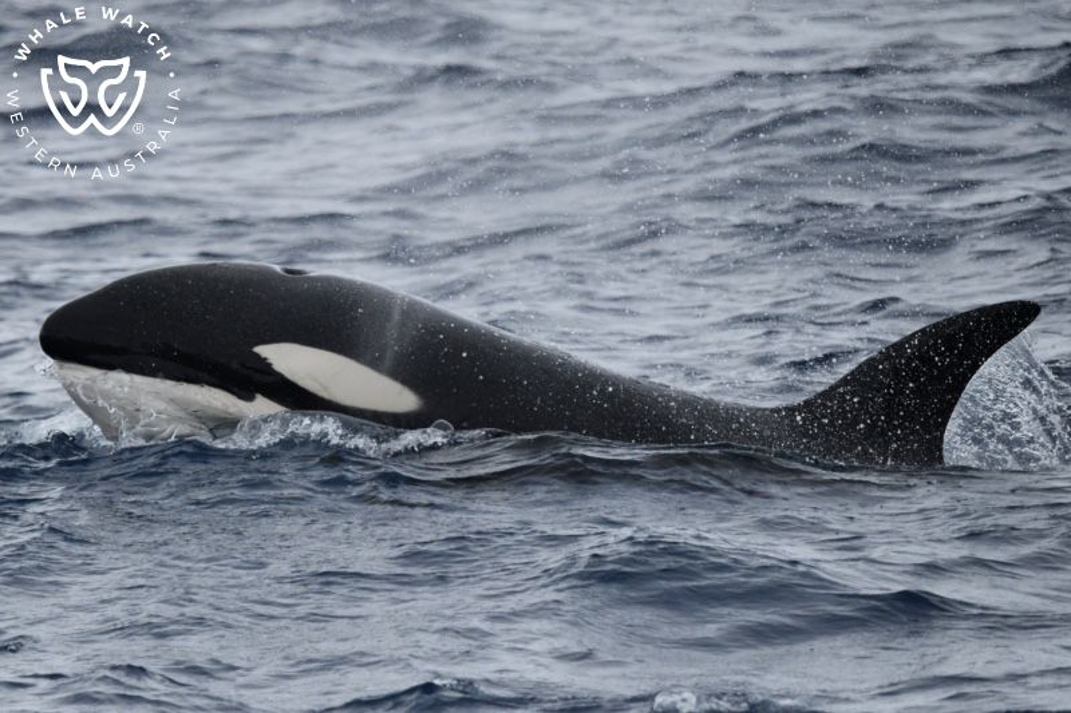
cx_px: 536
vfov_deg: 3.1
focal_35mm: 450
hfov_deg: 4.6
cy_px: 356
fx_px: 13384
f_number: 6
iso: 1800
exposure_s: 1/8000
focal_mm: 450
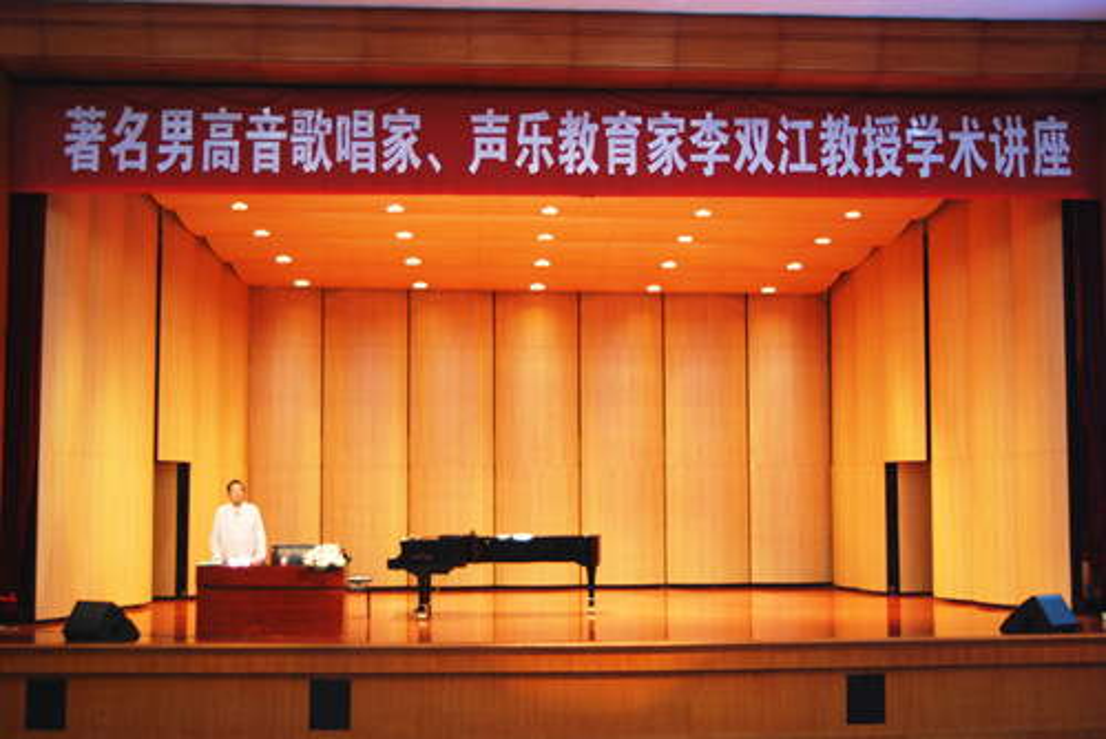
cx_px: 553
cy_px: 370
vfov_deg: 28.1
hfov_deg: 41.1
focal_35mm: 48
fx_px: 1475
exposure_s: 1/30
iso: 800
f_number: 4
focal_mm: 32
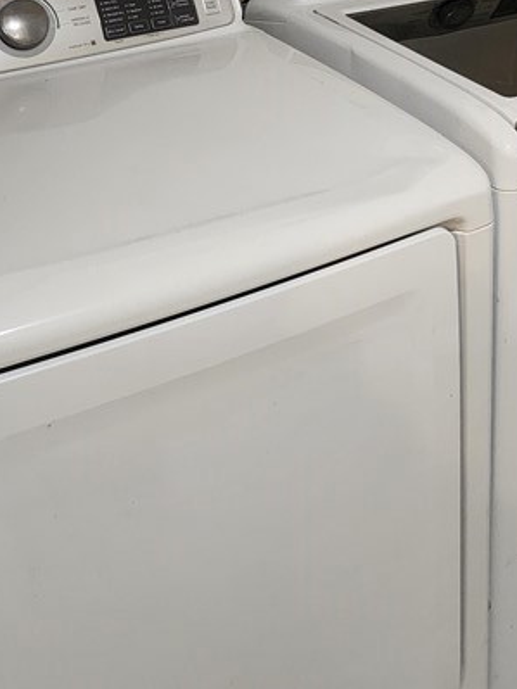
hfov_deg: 24.6
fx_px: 1176
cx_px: 377
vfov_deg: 30.6
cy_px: 12
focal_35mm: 59
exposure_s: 1/120
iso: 1000
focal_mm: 6.4
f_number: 1.8
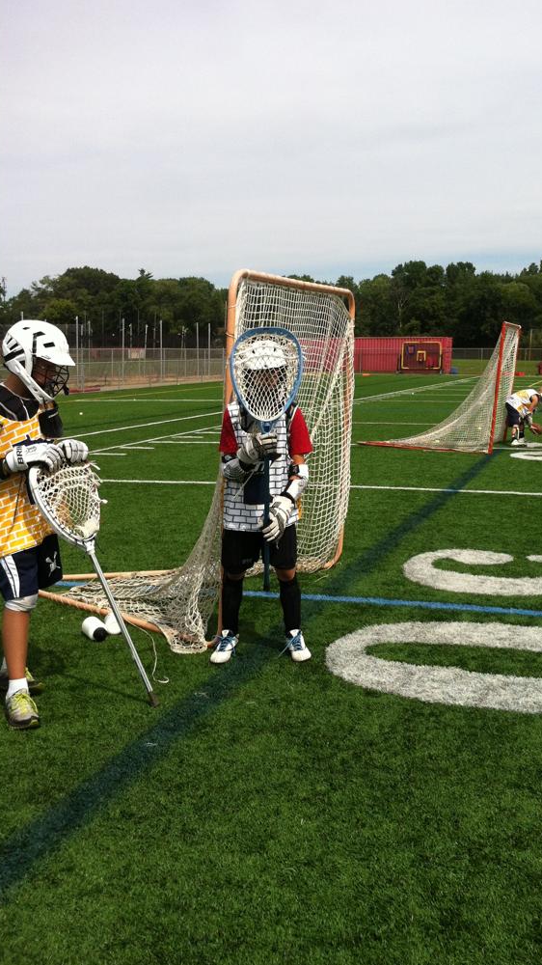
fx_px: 997
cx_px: 361
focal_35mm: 39
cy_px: 478
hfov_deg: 30.2
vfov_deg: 51.6
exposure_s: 1/1588
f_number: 2.8
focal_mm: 3.85
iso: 80
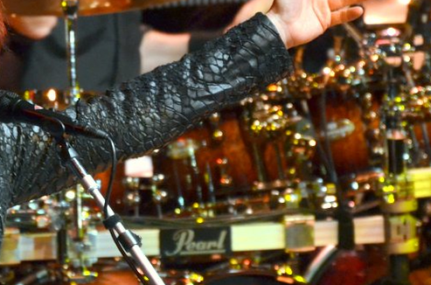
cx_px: 45
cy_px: 176
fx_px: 13088
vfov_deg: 1.2
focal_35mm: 1096
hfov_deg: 1.9
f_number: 5.6
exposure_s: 1/160
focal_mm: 300
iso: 1600
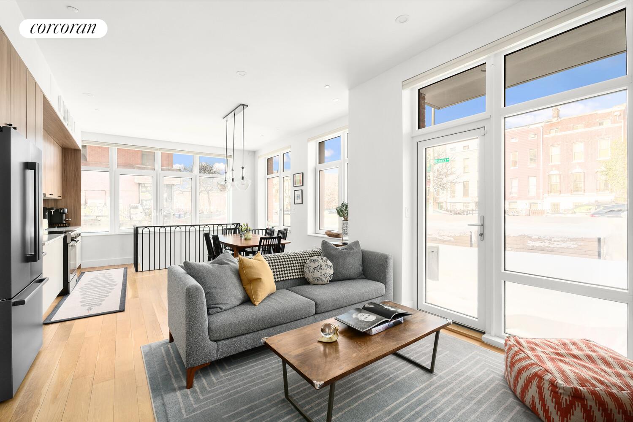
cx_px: 316
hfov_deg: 96.7
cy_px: 211
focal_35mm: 16
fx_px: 281
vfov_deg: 73.8
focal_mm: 16
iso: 400
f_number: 11
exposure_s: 1/30
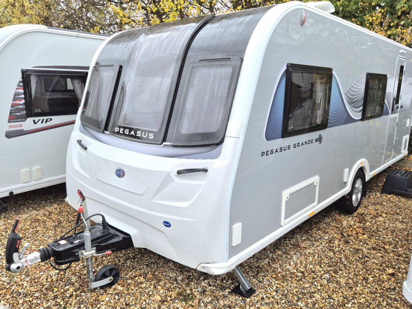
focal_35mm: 27
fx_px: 321
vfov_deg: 51.4
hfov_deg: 65.3
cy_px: 153
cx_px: 209
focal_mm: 5.4
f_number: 1.8
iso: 25
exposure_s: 1/238
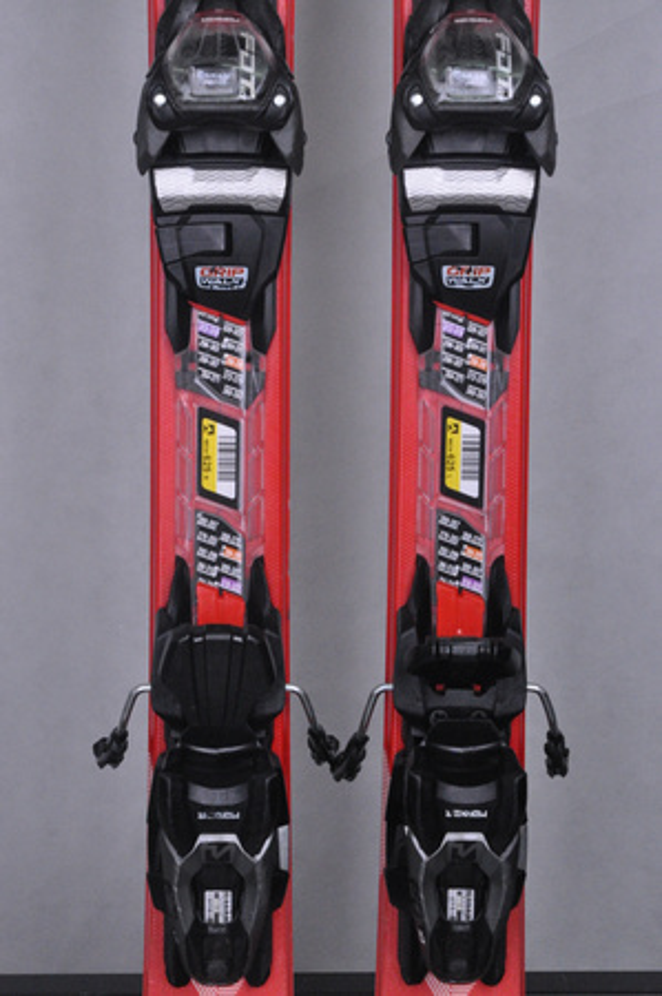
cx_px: 331
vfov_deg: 18.2
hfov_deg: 12.2
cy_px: 498
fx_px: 3110
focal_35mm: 112
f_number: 9.5
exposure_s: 1/125
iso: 3200
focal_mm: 75
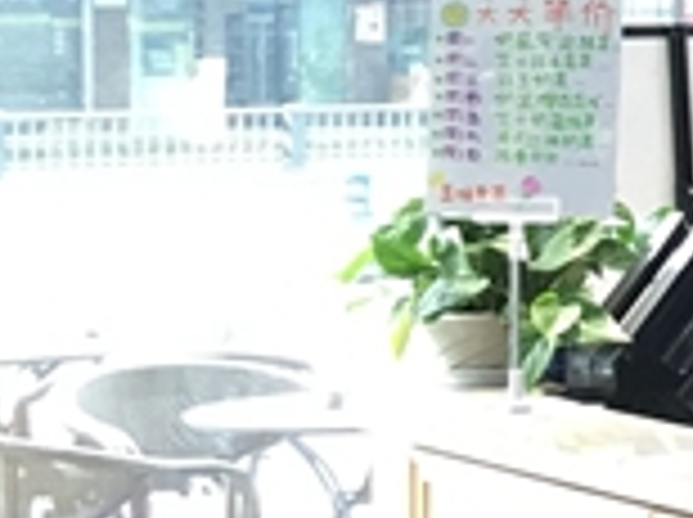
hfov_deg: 9.4
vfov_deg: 8.7
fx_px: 3398
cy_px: 88
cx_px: 2020
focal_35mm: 170
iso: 40
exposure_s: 1/33
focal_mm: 4.15
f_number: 2.2
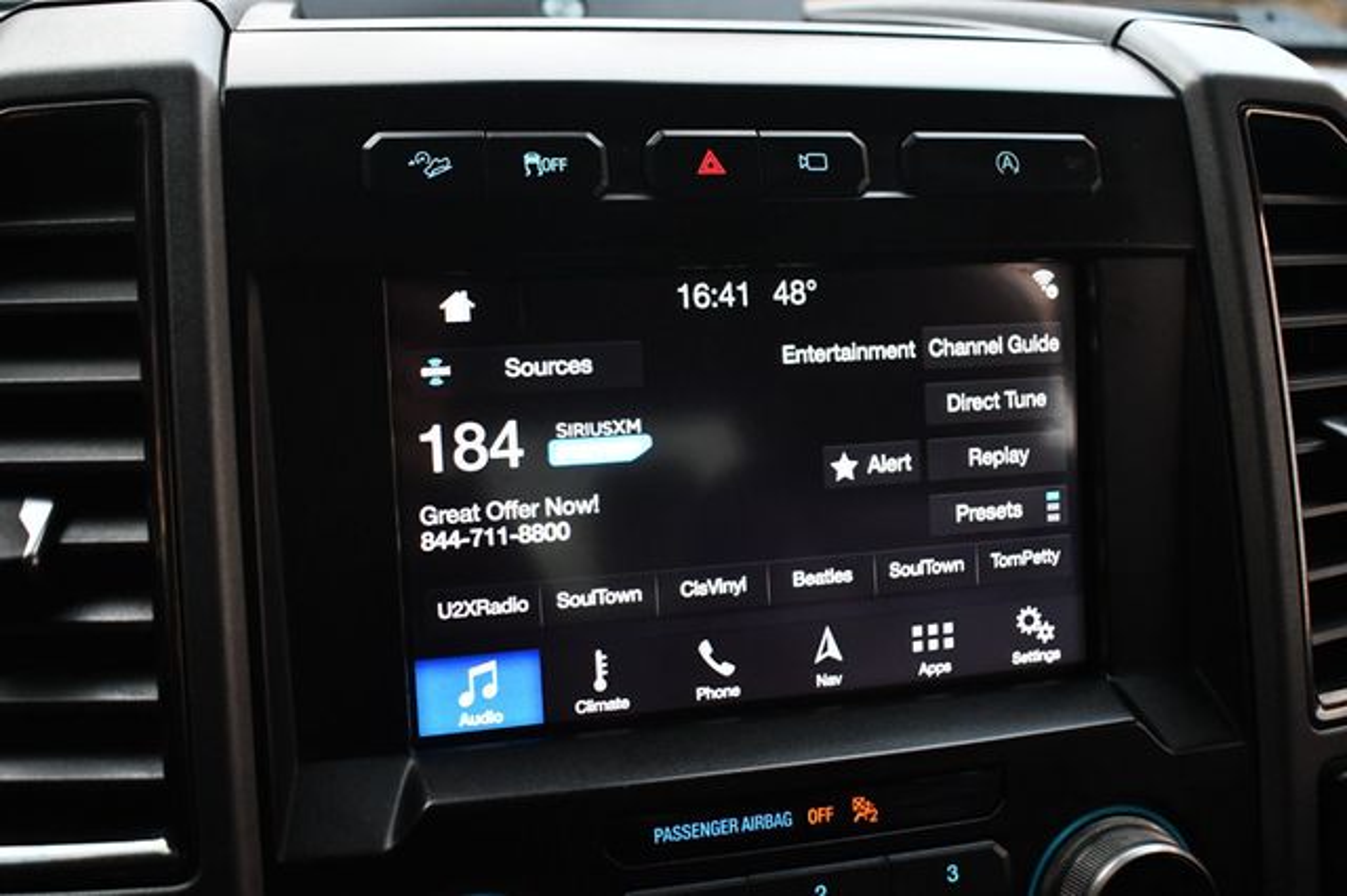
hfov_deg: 51.9
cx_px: 674
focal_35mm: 37
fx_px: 1384
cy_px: 448
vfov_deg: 35.9
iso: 3200
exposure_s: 1/60
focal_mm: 25
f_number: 4
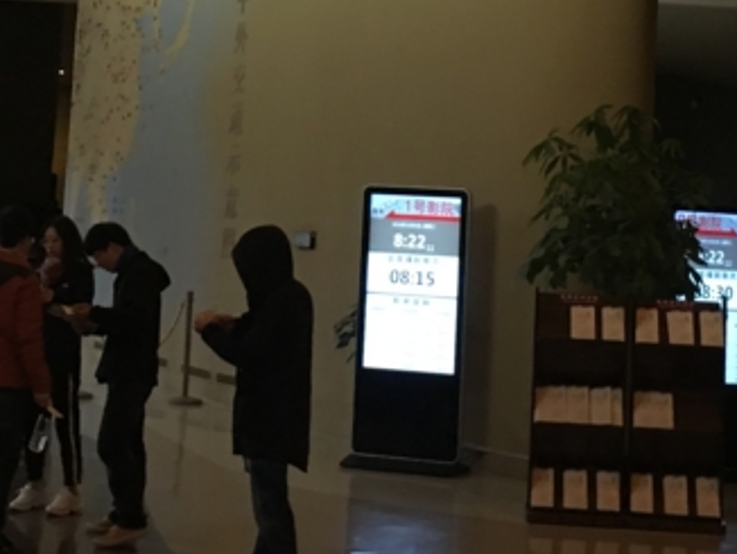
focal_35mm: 91
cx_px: 382
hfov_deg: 21.5
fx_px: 1939
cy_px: -11
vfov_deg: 15.9
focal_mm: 4.15
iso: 80
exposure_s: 1/17
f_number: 2.2
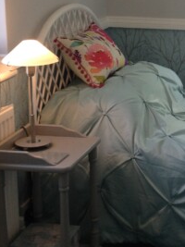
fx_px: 749
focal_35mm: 105
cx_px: 216
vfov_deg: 18.6
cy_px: 69
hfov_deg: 13.7
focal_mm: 4.28
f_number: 2.4
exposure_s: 1/60
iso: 50
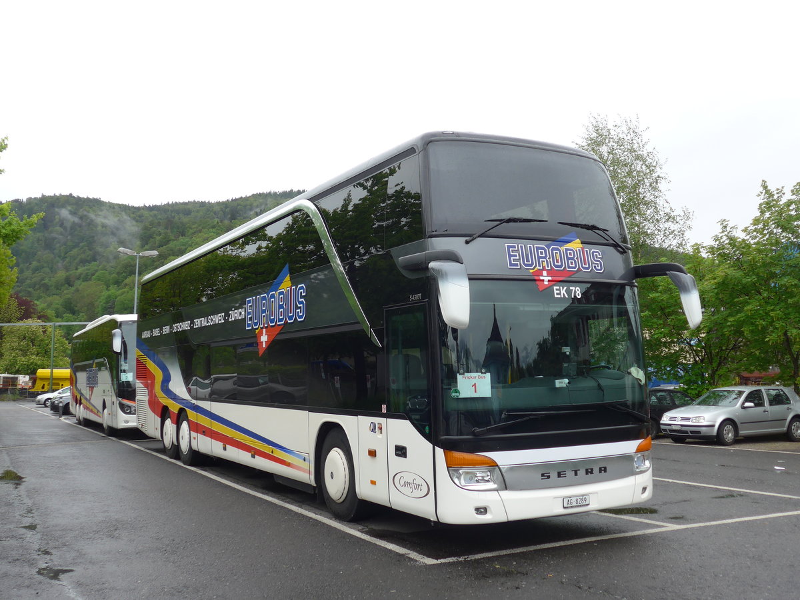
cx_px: 400
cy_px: 300
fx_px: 832
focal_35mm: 36
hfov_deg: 51.4
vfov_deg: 39.7
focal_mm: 7.5
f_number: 2.8
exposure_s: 1/500
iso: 80
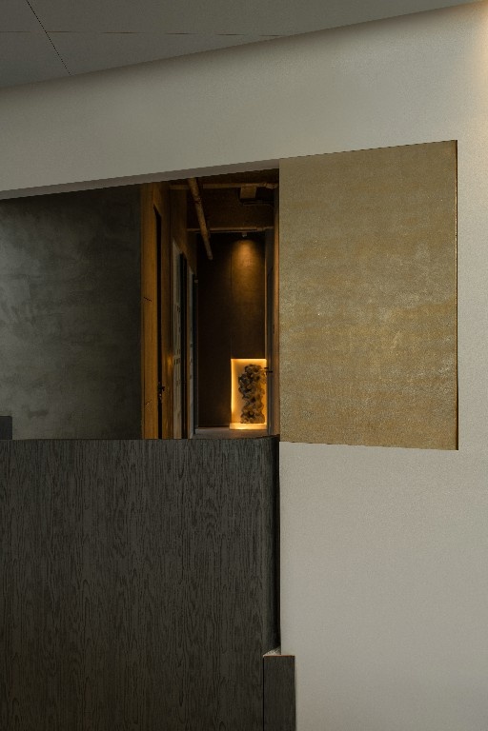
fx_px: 915
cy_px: 366
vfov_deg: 43.6
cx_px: 244
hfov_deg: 29.9
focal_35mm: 45
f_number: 5
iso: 100
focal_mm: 45
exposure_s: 1/25
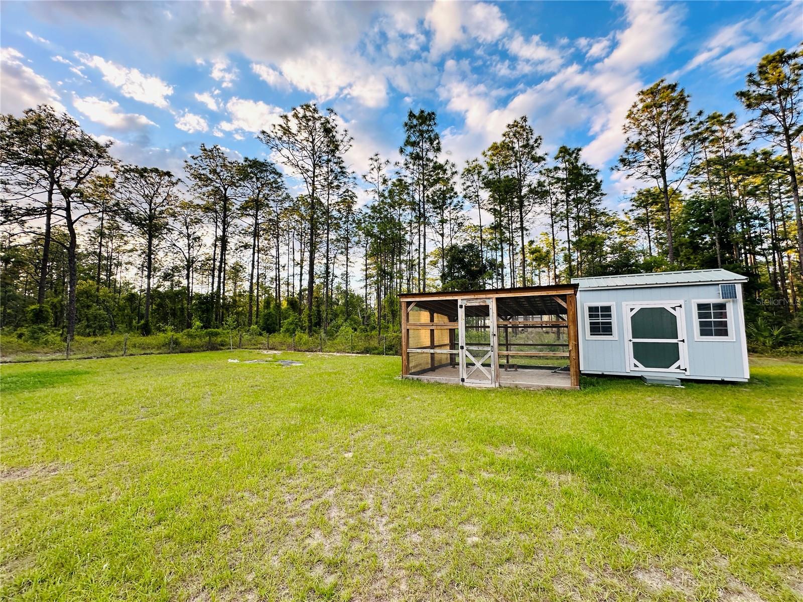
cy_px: 301
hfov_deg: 102.1
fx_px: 325
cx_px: 402
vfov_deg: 85.7
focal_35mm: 14
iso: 40
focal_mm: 2.22
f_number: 2.2
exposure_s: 1/167
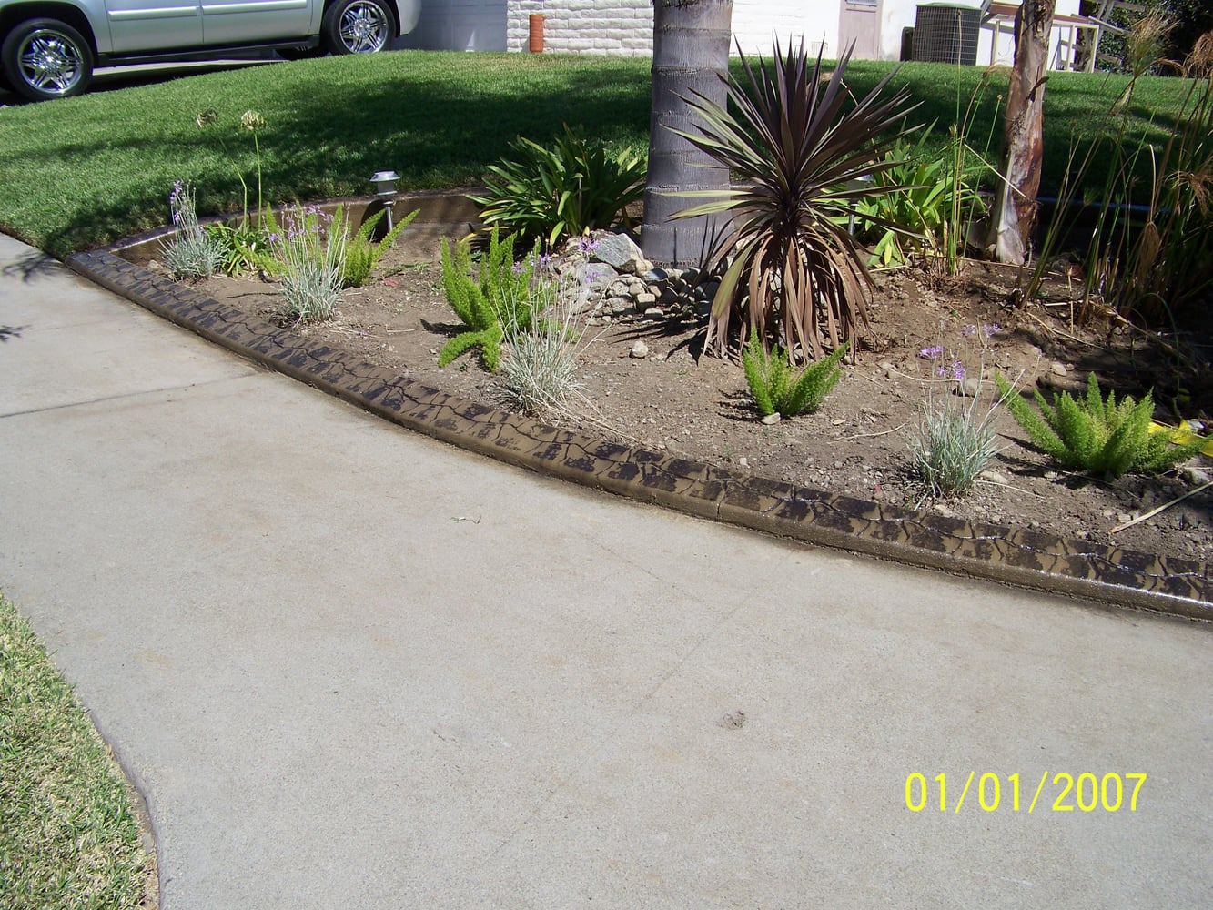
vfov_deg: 39.7
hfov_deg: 51.4
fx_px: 1262
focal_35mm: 36
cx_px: 606
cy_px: 455
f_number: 4
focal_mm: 5.85
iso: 64
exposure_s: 1/640
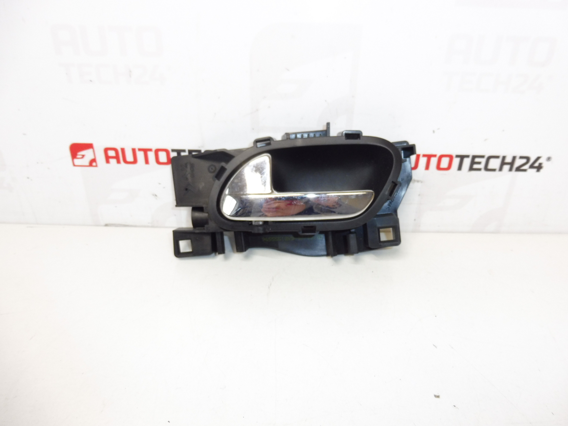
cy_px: 213
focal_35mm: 24
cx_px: 284
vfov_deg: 56.8
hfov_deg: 71.6
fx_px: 394
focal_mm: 4.3
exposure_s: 1/60
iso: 200
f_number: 3.5
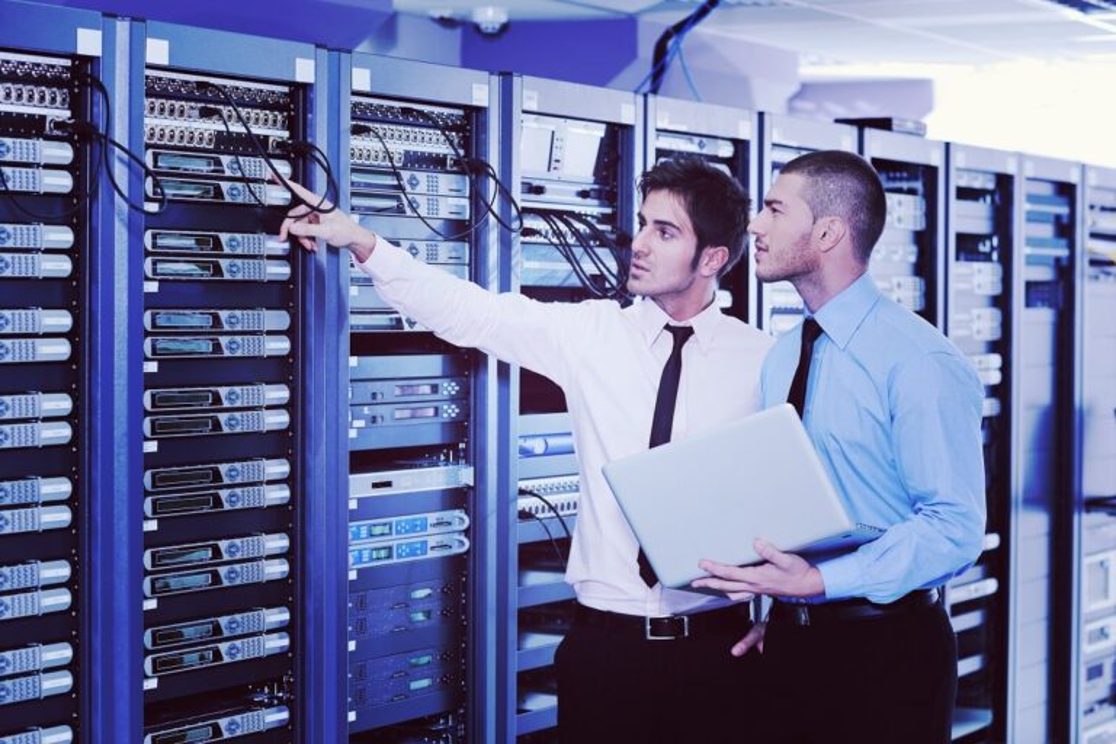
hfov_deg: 23.9
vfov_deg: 16.1
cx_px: 558
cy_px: 372
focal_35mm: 85
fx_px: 2635
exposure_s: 1/100
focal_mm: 85
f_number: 3.5
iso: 50
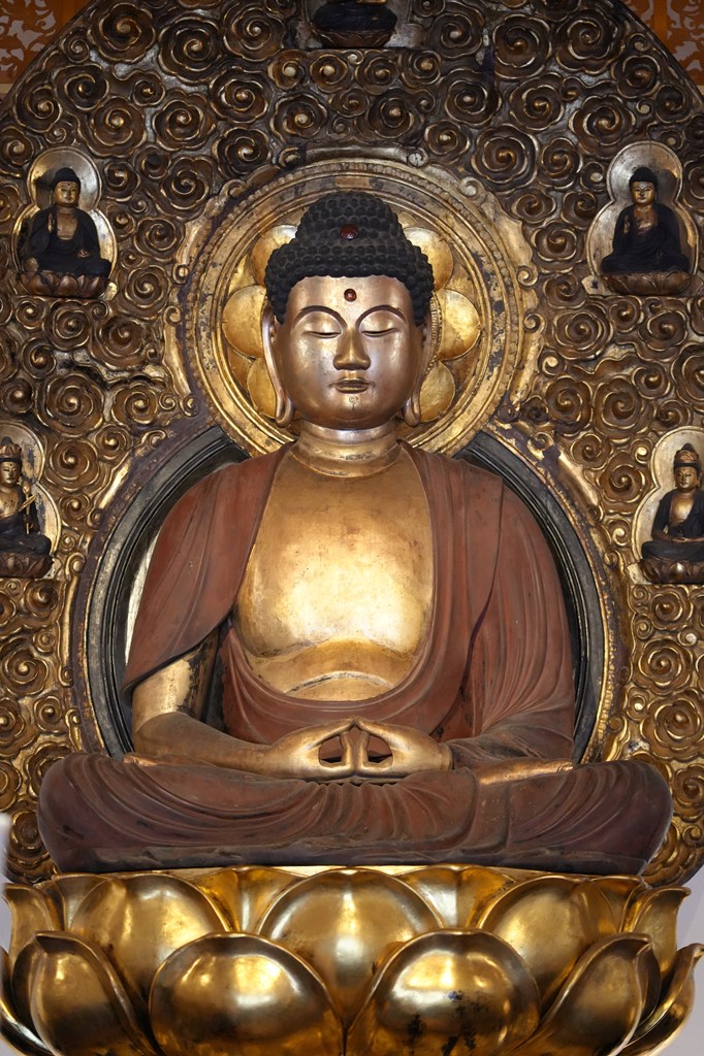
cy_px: 528
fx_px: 2759
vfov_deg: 21.7
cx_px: 352
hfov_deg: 14.5
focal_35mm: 94
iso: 6400
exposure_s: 1/160
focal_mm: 94
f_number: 4
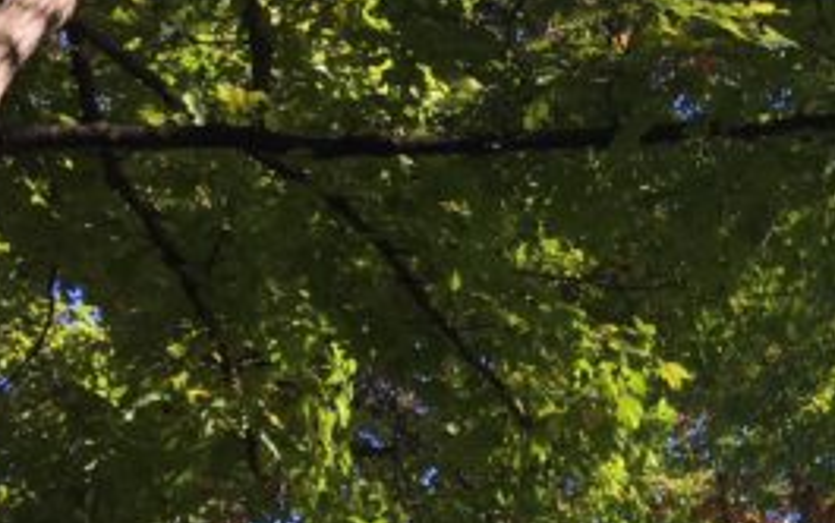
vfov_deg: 14.5
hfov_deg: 22.0
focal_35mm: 89
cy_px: 514
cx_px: 917
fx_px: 2027
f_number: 2.2
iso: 25
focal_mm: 4.15
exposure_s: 1/382
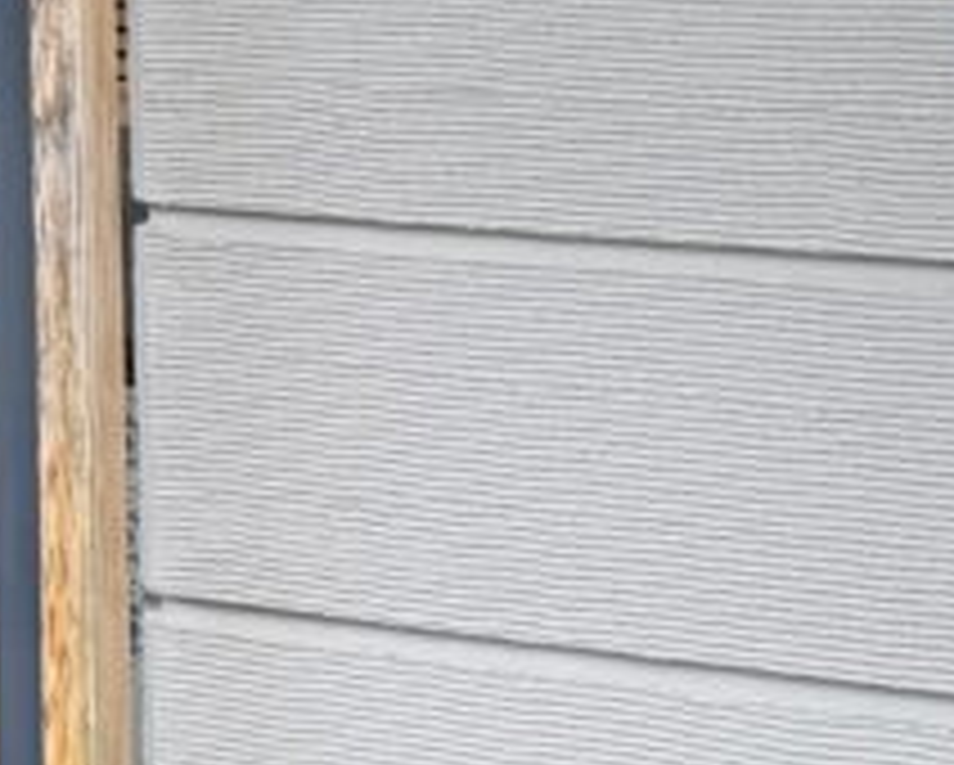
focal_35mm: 113
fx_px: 3193
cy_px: -567
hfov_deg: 15.2
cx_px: -648
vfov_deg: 12.6
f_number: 1.78
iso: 80
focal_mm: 6.76
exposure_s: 1/391
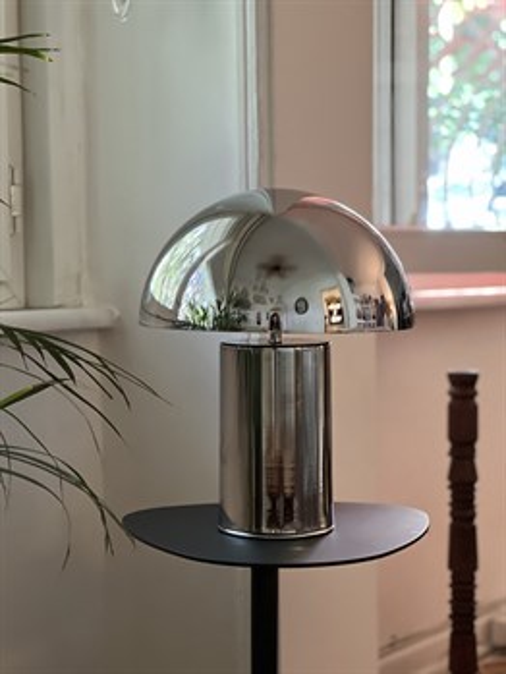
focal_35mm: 77
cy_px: 337
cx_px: 253
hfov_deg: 19.1
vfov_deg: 25.3
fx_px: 1500
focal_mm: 9
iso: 320
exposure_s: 1/33
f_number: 2.8
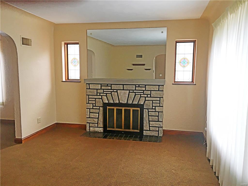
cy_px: 93
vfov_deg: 48.2
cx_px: 124
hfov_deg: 61.7
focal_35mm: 29
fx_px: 208
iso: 50
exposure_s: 1/30
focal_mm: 4.15
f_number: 2.2
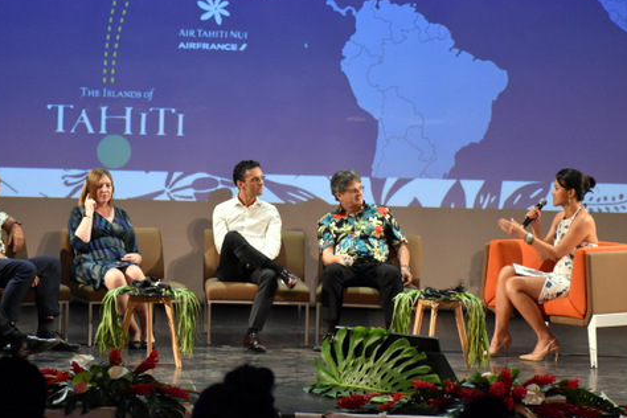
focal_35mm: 133
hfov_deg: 15.4
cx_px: 254
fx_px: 2316
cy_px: 171
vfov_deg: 10.3
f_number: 5
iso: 2800
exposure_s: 1/60
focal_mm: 70
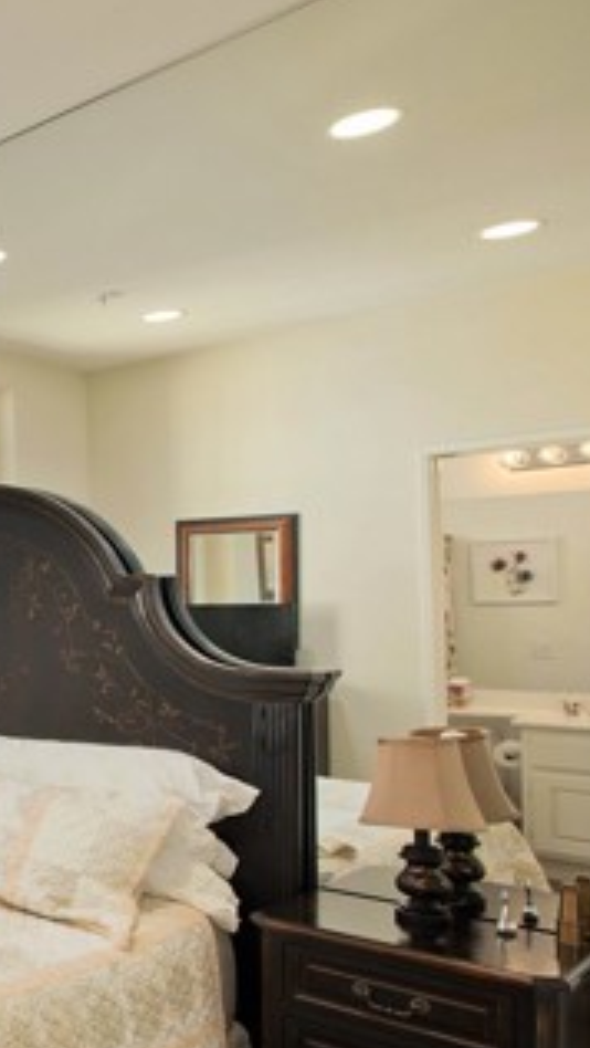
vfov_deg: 57.8
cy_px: 589
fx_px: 945
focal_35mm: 34
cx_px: -418
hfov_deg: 23.0
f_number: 5
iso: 400
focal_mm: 16
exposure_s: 1/400
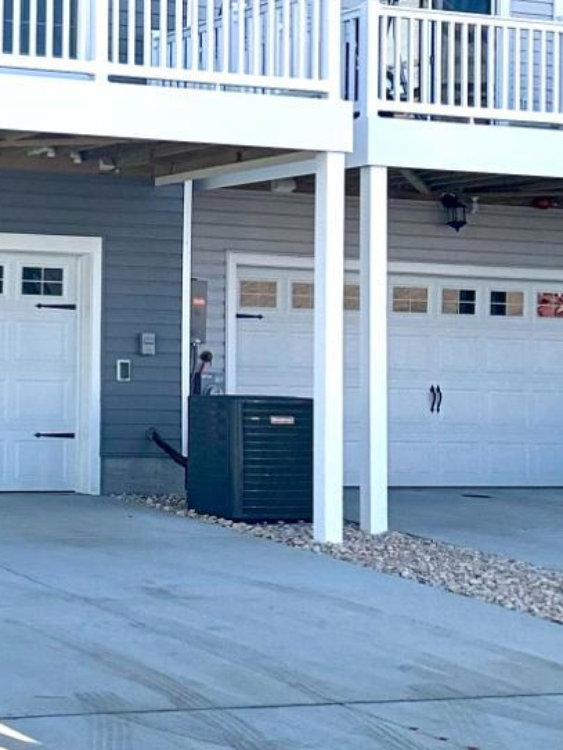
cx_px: -87
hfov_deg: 16.7
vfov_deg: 22.9
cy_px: 241
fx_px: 1842
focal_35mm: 85
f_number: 1.9
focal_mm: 2.69
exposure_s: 1/1418
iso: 25
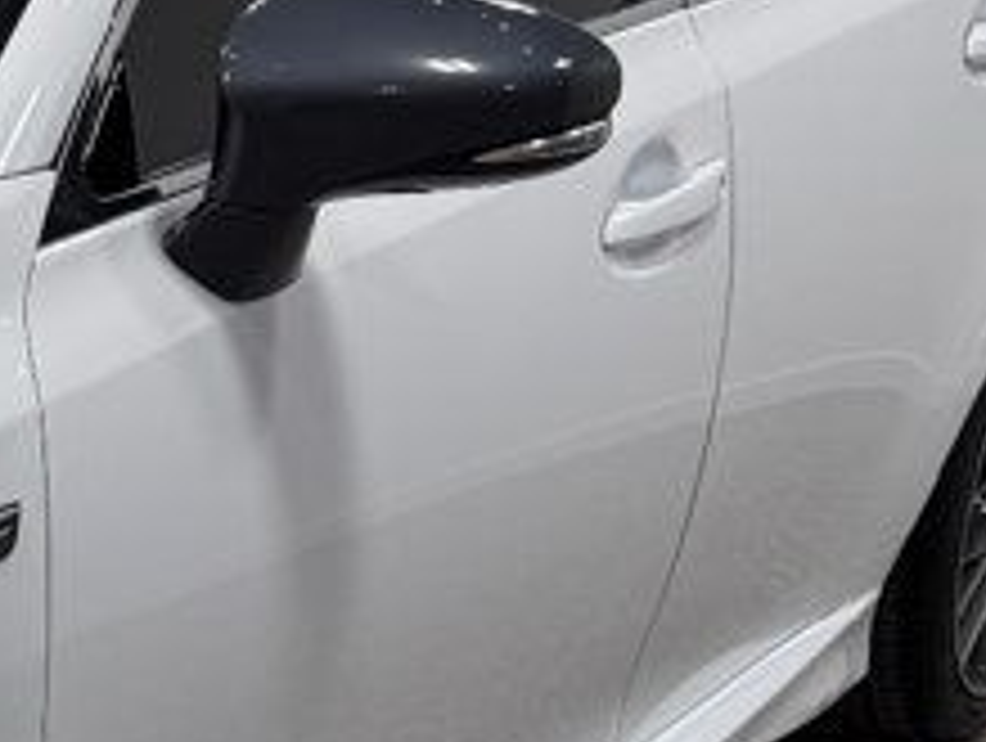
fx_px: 3195
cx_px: -887
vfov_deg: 13.1
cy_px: 697
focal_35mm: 112
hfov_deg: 14.9
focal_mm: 6.76
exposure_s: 1/517
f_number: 1.78
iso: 80
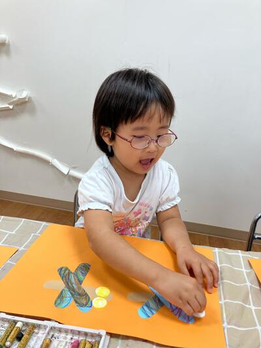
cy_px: 174
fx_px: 281
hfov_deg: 49.8
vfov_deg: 63.4
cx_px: 130
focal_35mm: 28
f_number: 1.8
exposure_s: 1/121
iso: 64
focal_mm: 3.99
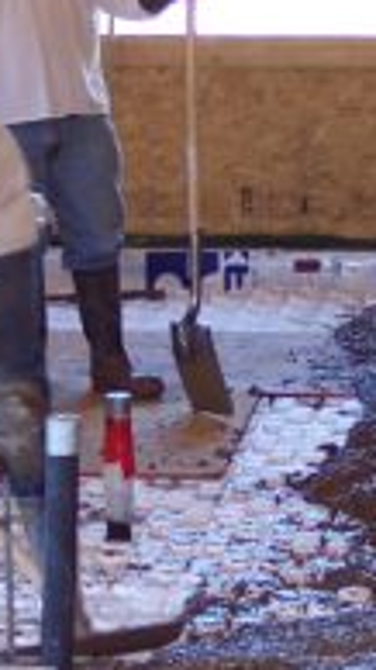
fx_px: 2643
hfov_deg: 8.1
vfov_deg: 14.4
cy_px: 421
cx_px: 383
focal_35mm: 149
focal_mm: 8
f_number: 2.8
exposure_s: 1/45
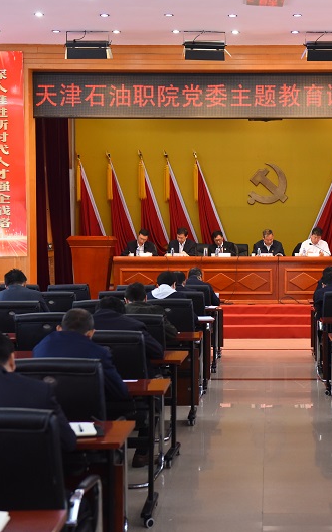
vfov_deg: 27.9
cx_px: 264
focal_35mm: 74
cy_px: 267
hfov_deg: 17.5
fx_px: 1073
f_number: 3.5
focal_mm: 48
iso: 2500
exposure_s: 1/160
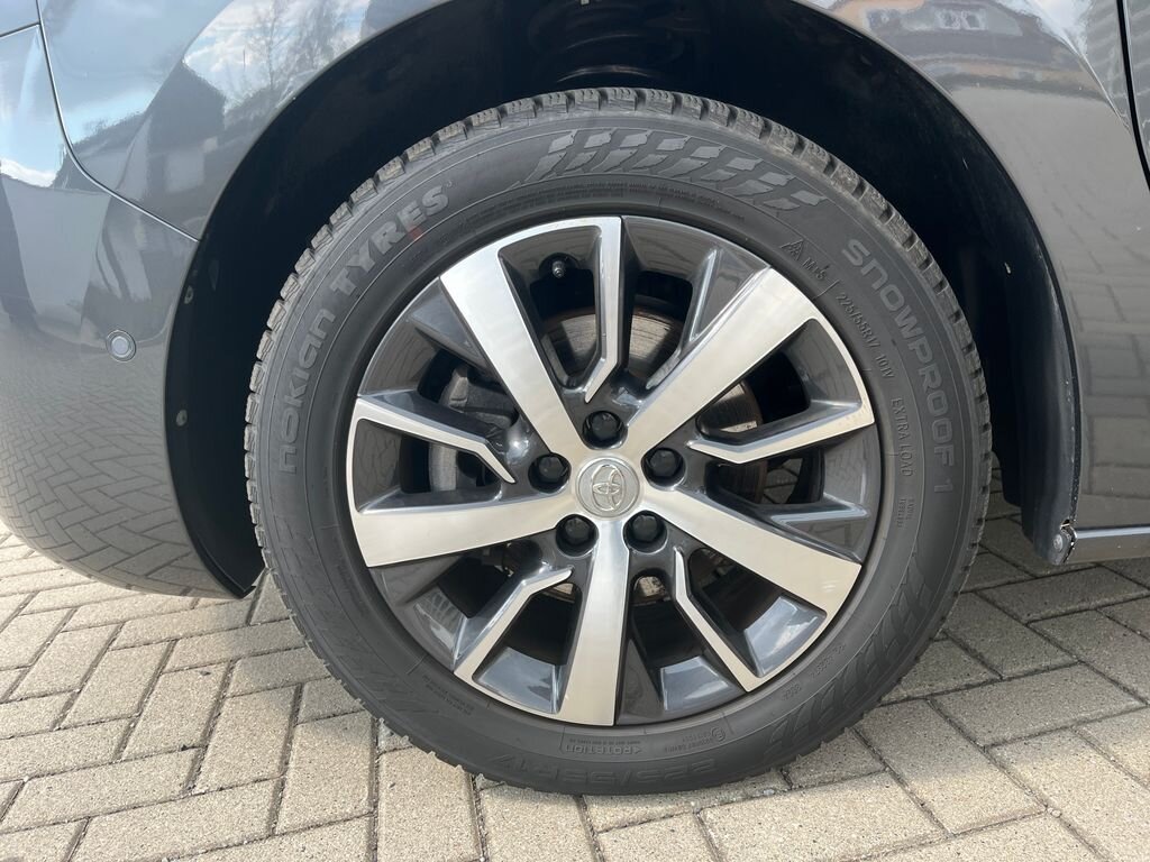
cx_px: 575
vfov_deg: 53.1
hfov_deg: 67.3
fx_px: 864
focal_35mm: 26
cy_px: 431
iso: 32
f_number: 1.6
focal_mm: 5.1
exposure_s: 1/126
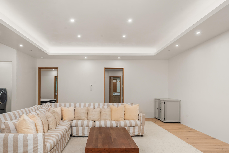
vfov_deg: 49.3
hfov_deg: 69.2
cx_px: 102
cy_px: 90
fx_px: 165
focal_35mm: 26
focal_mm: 17
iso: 400
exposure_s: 1/8
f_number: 10
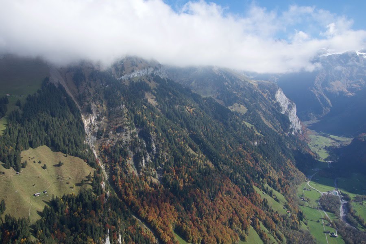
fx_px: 285
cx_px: 183
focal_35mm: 28
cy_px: 122
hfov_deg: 65.5
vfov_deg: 46.4
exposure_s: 1/800
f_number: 4
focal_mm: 10.4
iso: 125
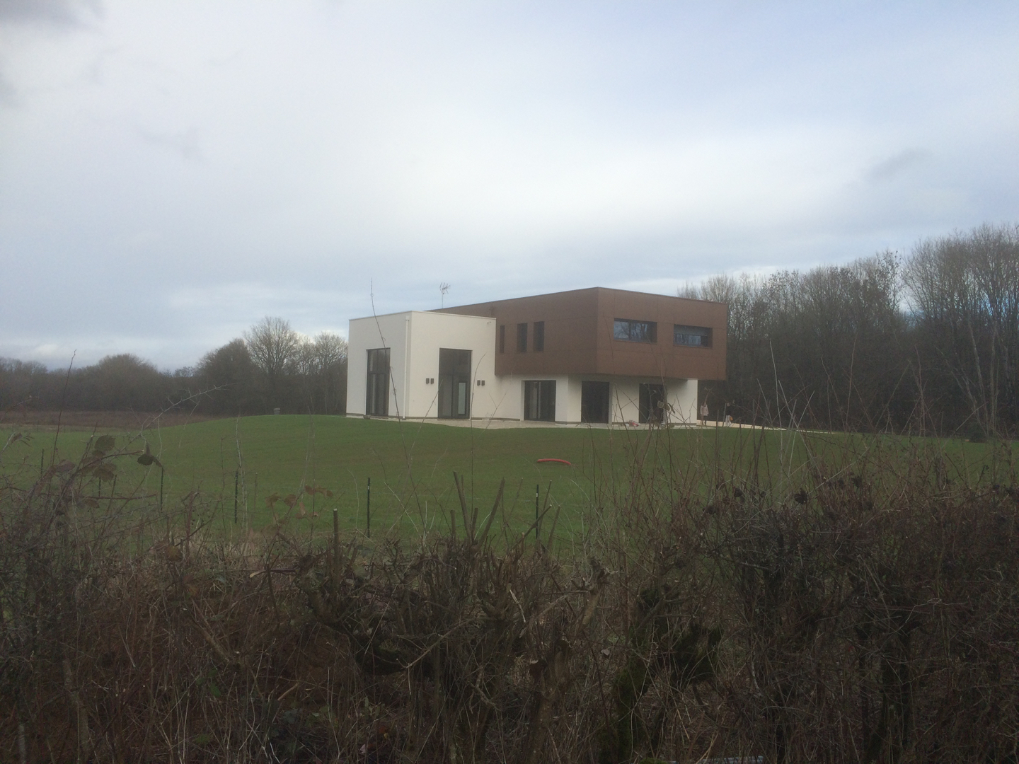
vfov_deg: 48.2
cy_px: 382
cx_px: 510
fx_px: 854
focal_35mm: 29
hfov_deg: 61.7
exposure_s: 1/1244
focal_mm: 4.15
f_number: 2.2
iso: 32
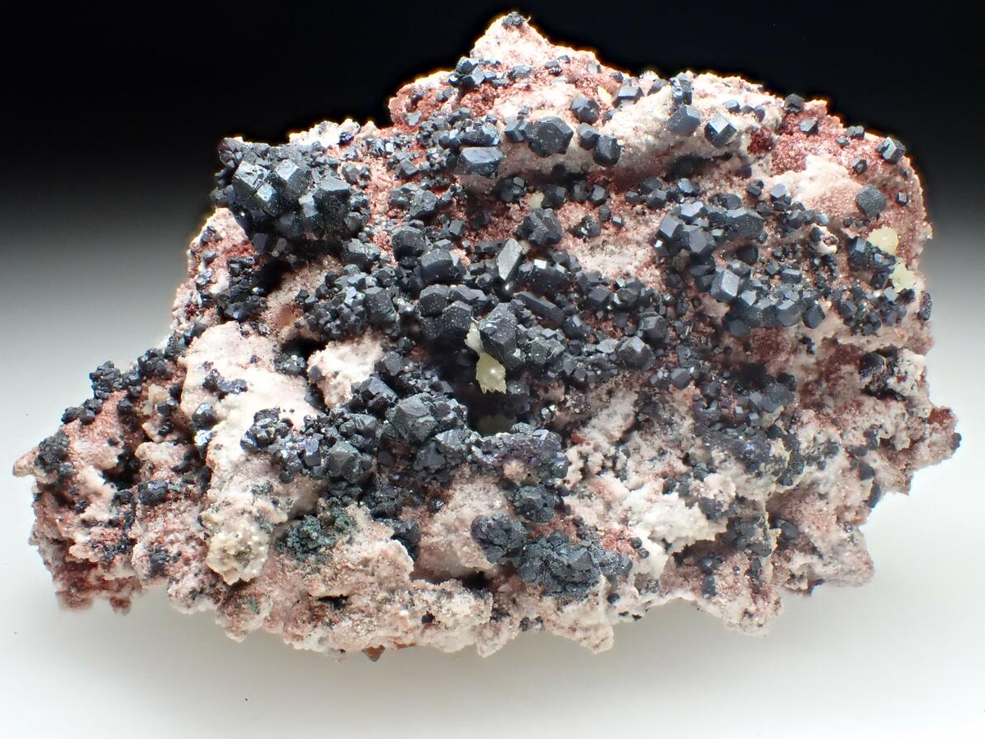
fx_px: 1480
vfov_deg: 28.0
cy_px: 360
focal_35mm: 52
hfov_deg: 36.8
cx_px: 502
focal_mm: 9.01
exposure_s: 1/200
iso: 250
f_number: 4.5
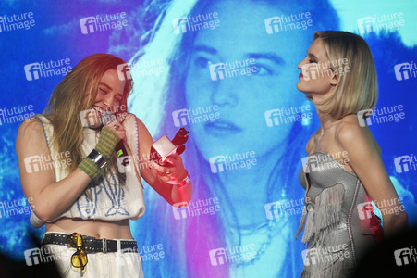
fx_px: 2431
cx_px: 208
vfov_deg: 6.5
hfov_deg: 9.8
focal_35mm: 210
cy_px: 139
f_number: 6.3
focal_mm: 210
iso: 1250
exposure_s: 1/160
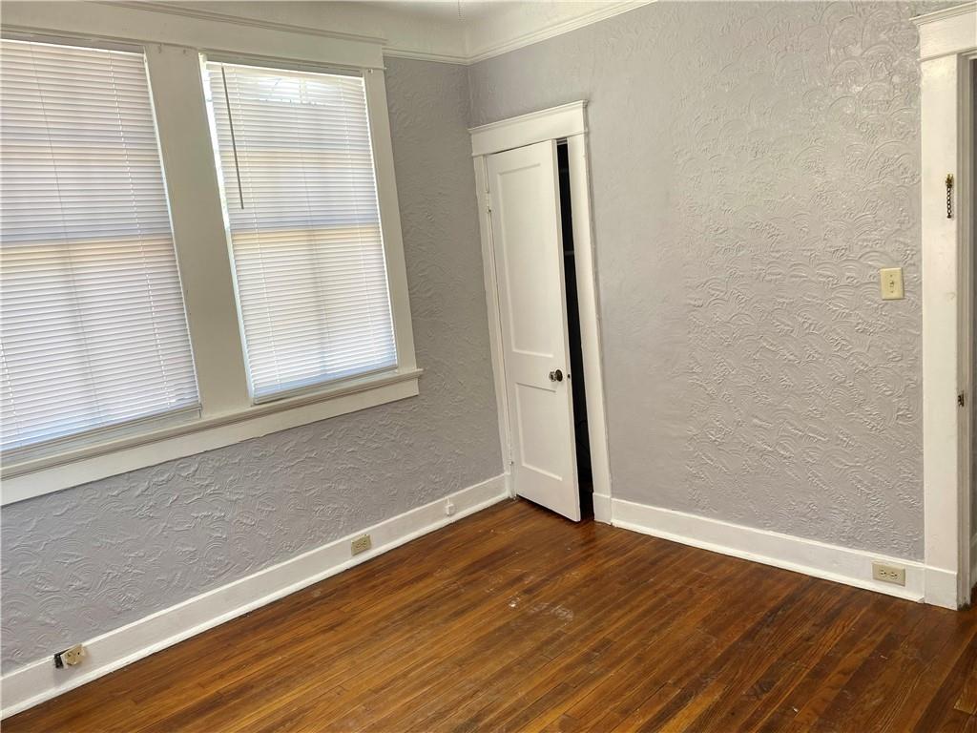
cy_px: 366
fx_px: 734
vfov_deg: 53.1
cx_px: 488
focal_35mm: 26
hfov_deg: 67.3
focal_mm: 4.25
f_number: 1.8
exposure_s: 1/121
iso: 32
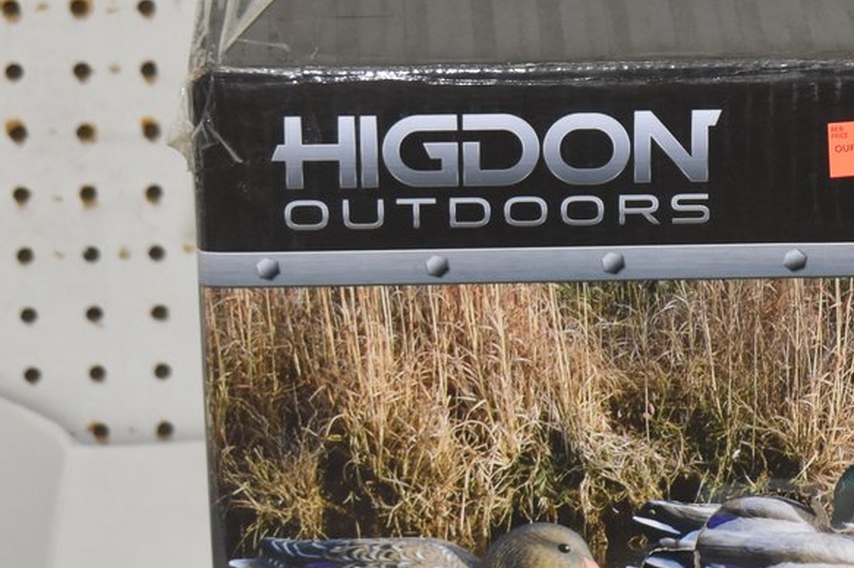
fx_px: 3638
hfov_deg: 13.1
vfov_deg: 8.9
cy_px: 320
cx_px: 960
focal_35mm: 153
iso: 450
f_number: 5.6
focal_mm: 35
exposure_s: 1/60
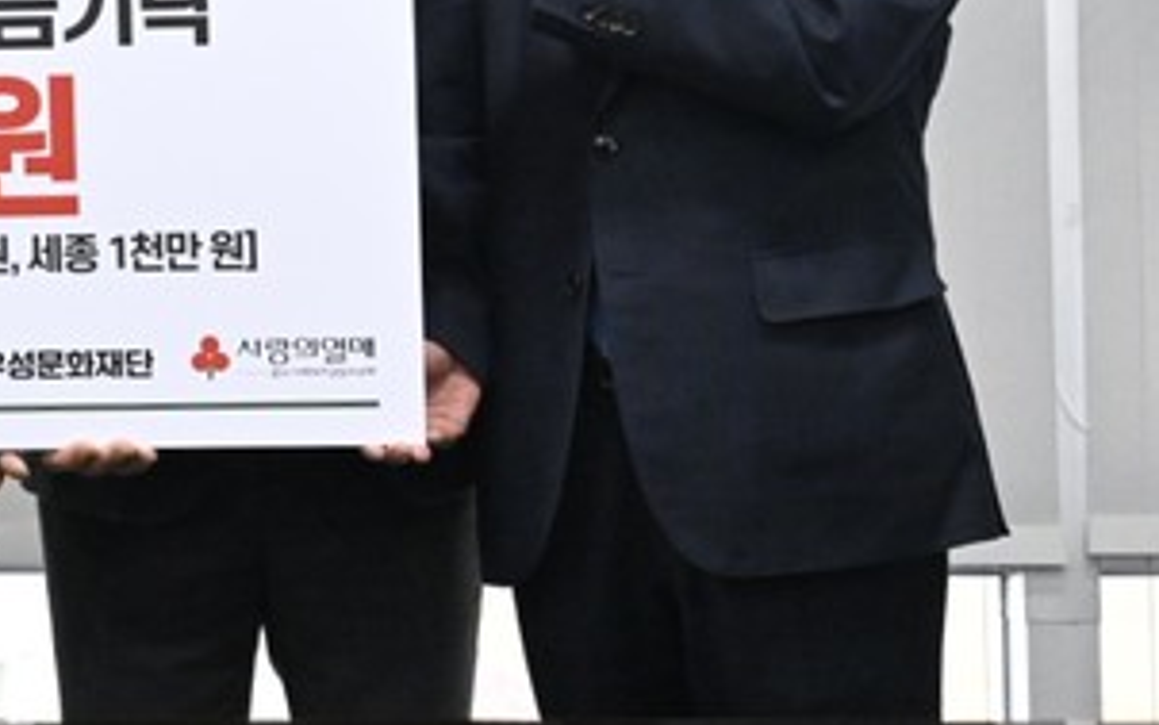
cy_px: -182
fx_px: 5814
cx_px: -251
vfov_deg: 7.1
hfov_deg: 11.2
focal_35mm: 184
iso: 10000
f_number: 8
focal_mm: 70
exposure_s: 1/250
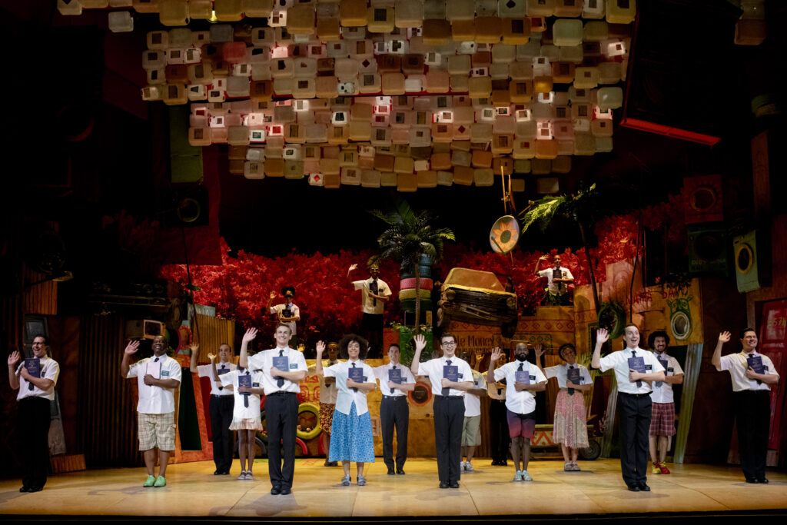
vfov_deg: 37.9
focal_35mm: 35
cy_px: 262
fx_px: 765
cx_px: 394
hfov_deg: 54.4
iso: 3200
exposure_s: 1/160
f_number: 5.6
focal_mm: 35
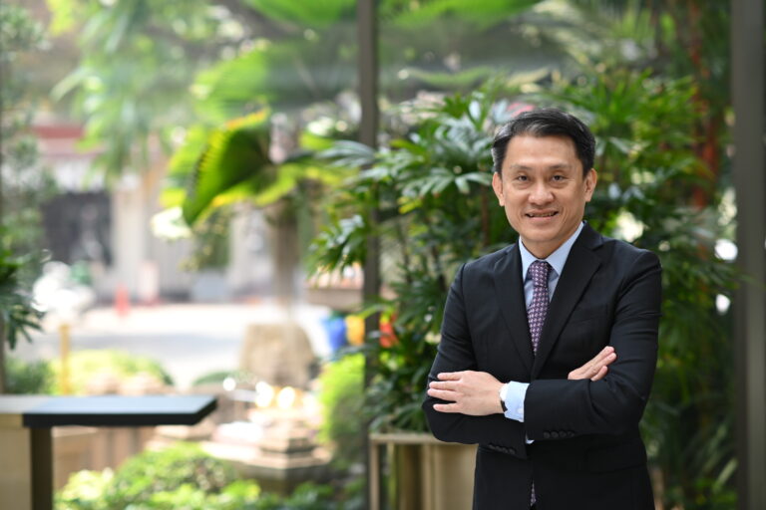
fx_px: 1808
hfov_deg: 23.9
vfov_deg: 16.1
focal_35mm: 85
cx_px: 383
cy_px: 255
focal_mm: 85
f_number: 2.2
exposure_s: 1/320
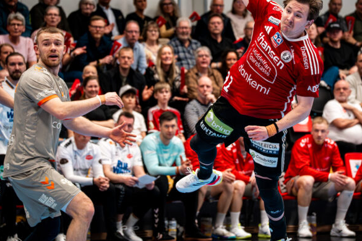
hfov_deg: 9.9
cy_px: 103
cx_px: 209
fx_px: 2081
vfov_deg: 6.6
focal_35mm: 207
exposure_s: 1/1250
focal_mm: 174
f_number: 5.6
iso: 12800
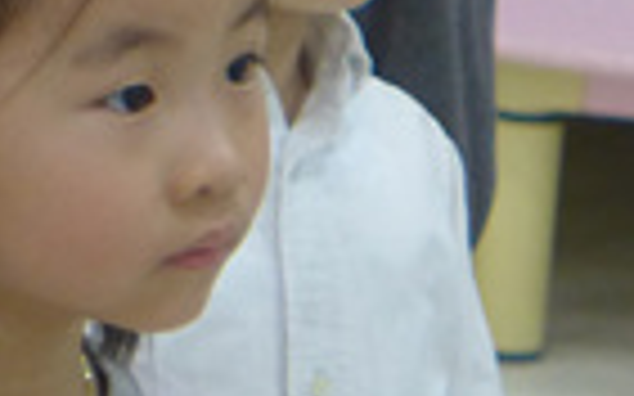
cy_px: 135
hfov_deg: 4.7
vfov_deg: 3.0
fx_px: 7496
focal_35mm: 434
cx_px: -796
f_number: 2.3
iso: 320
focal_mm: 17.7
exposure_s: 1/125
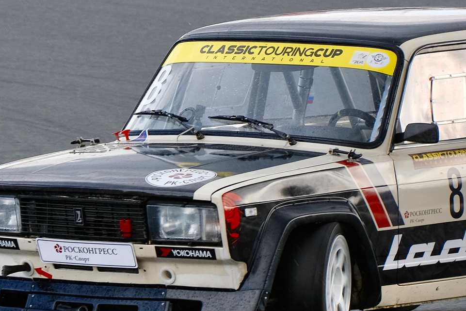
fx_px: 10279
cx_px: 361
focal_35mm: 794
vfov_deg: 1.7
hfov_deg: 2.6
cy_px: 103
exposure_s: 1/250
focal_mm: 198.9
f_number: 5
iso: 160
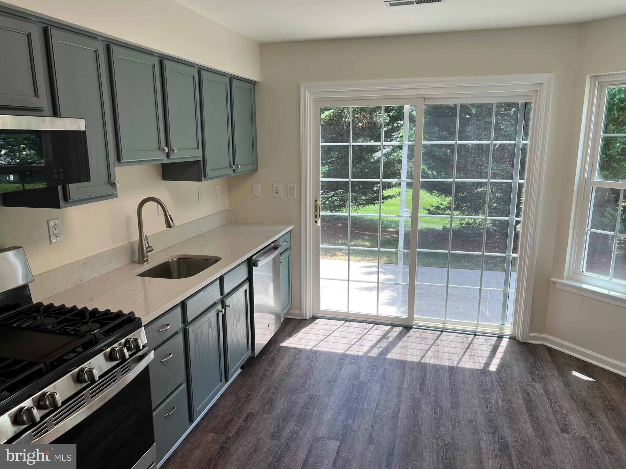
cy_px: 234
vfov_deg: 53.1
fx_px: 470
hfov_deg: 67.3
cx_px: 313
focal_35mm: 26
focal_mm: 5.7
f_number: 1.5
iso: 40
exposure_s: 1/224
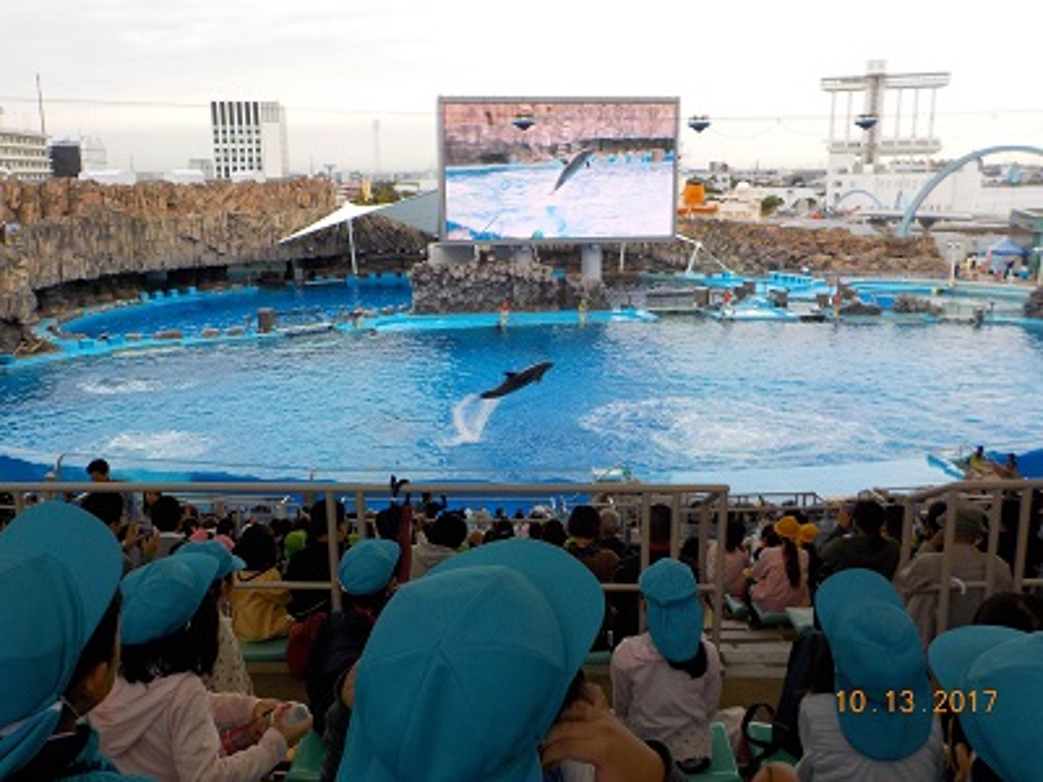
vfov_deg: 46.8
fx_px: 904
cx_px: 522
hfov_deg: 60.0
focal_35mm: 30
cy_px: 391
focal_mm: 4.1
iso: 125
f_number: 3.3
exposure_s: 1/200
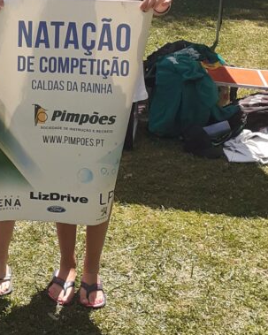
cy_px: 14
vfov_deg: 20.9
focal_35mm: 89
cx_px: -81
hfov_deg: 16.3
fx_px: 883
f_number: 1.9
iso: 40
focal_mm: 3.6
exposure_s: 1/1145
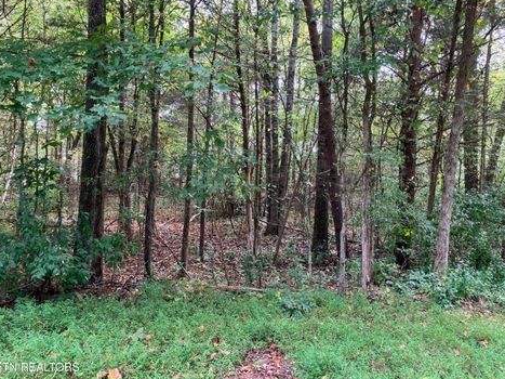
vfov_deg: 46.8
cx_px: 264
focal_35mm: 30
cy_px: 182
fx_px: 438
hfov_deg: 60.0
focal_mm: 3.99
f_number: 1.8
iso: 50
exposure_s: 1/121
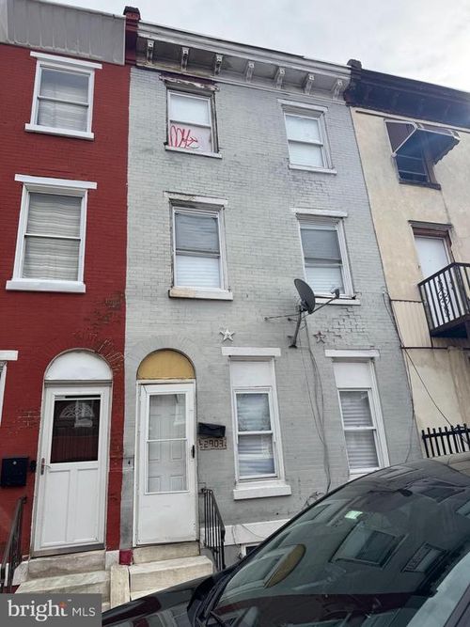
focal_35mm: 24
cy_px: 314
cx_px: 235
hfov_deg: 56.8
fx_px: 435
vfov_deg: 71.6
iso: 80
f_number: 1.78
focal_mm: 6.76
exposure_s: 1/2959
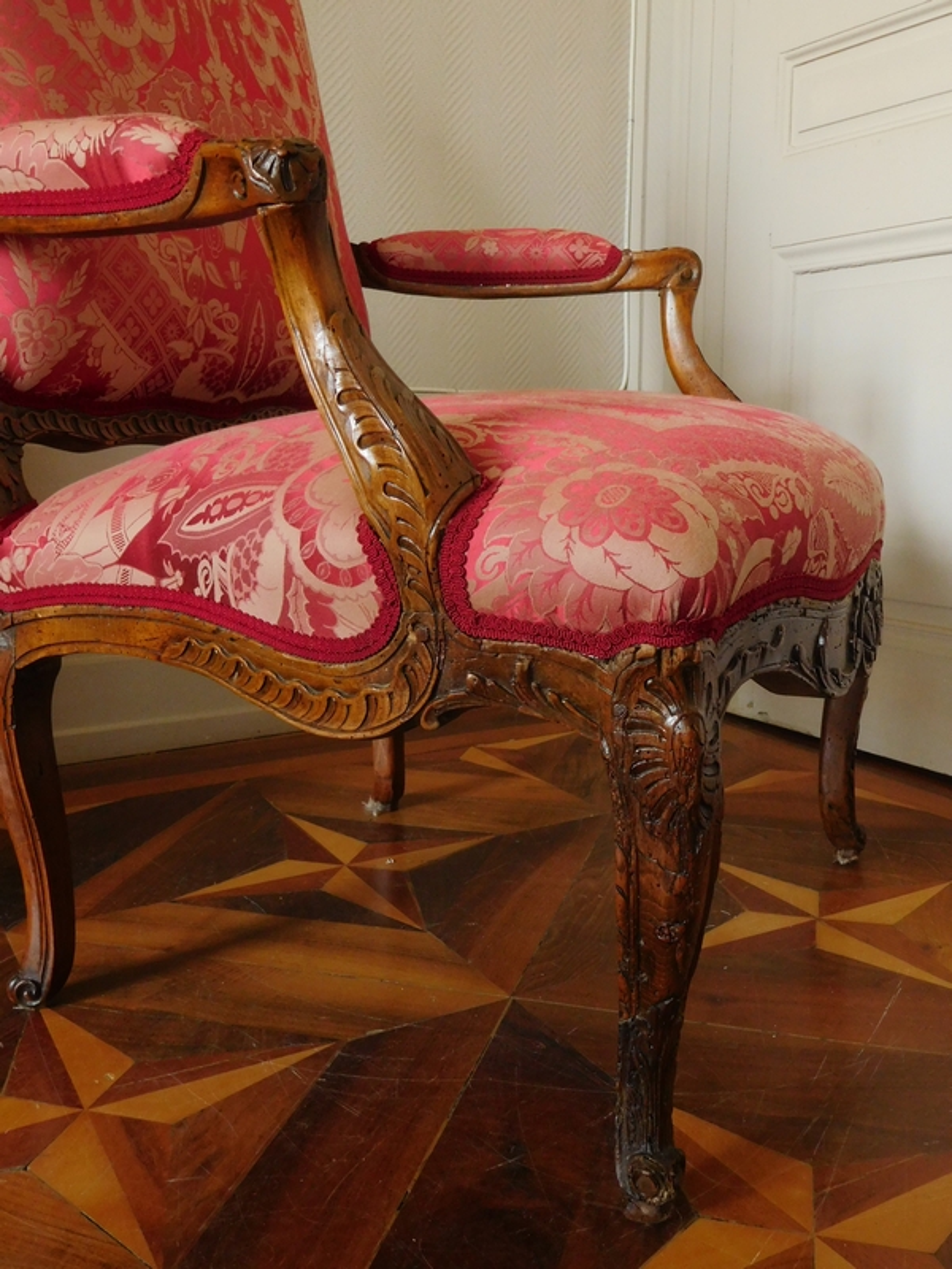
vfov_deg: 56.8
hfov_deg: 44.2
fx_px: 1173
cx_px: 476
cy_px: 634
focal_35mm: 32
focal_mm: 5.7
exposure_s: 1/15
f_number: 3.6
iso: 400
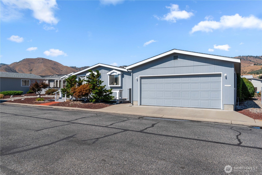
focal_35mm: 25
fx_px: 182
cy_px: 88
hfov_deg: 71.5
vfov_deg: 51.3
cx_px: 131
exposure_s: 1/500
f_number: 8
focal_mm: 25
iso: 100
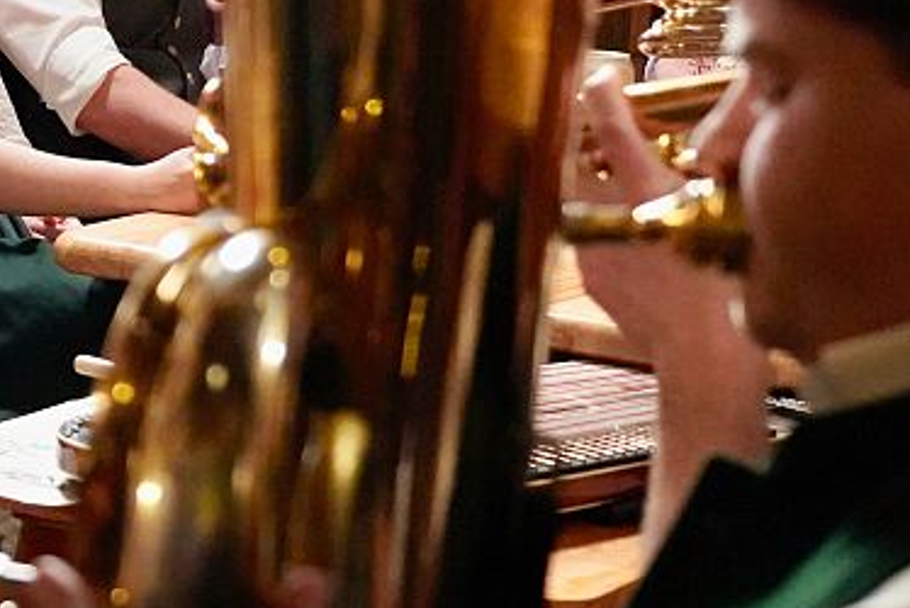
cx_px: -489
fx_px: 3162
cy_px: -46
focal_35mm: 125
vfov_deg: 10.9
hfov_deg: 15.1
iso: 12800
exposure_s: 1/160
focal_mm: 39
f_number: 4
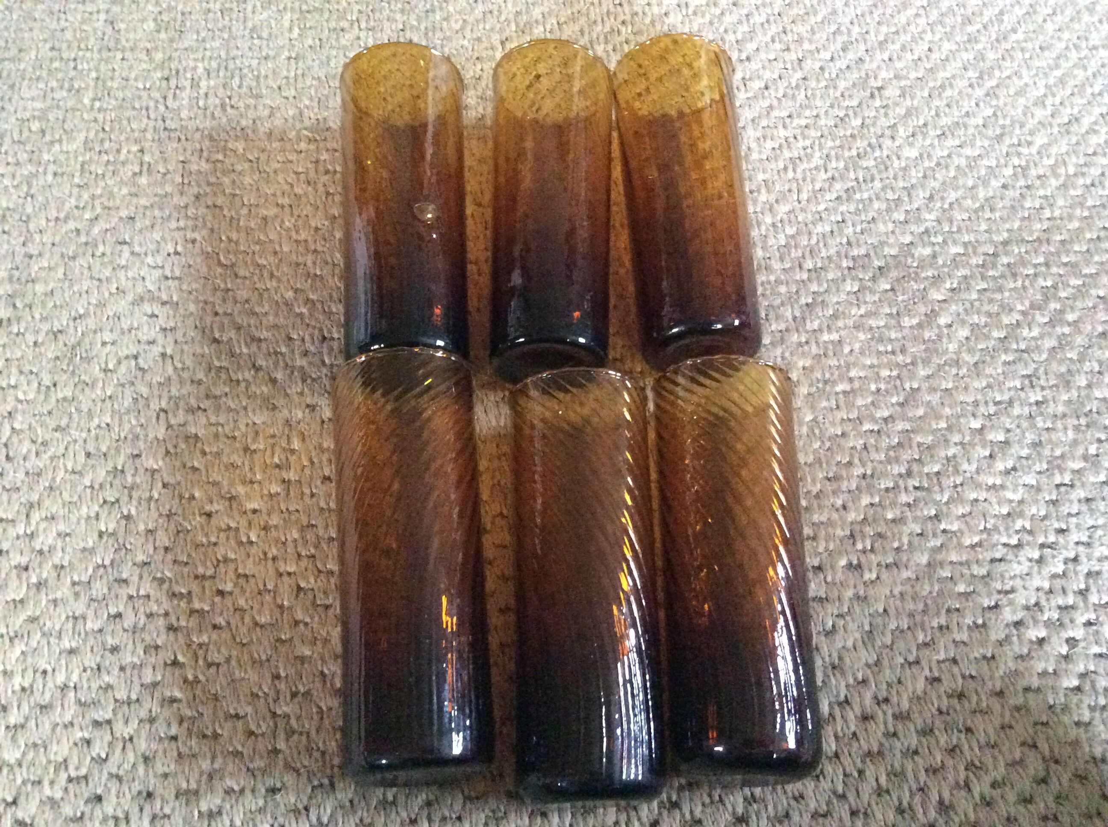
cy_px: 414
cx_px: 554
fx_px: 1023
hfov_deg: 56.9
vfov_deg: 44.1
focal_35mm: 32
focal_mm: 3.3
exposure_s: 1/17
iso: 800
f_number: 2.4
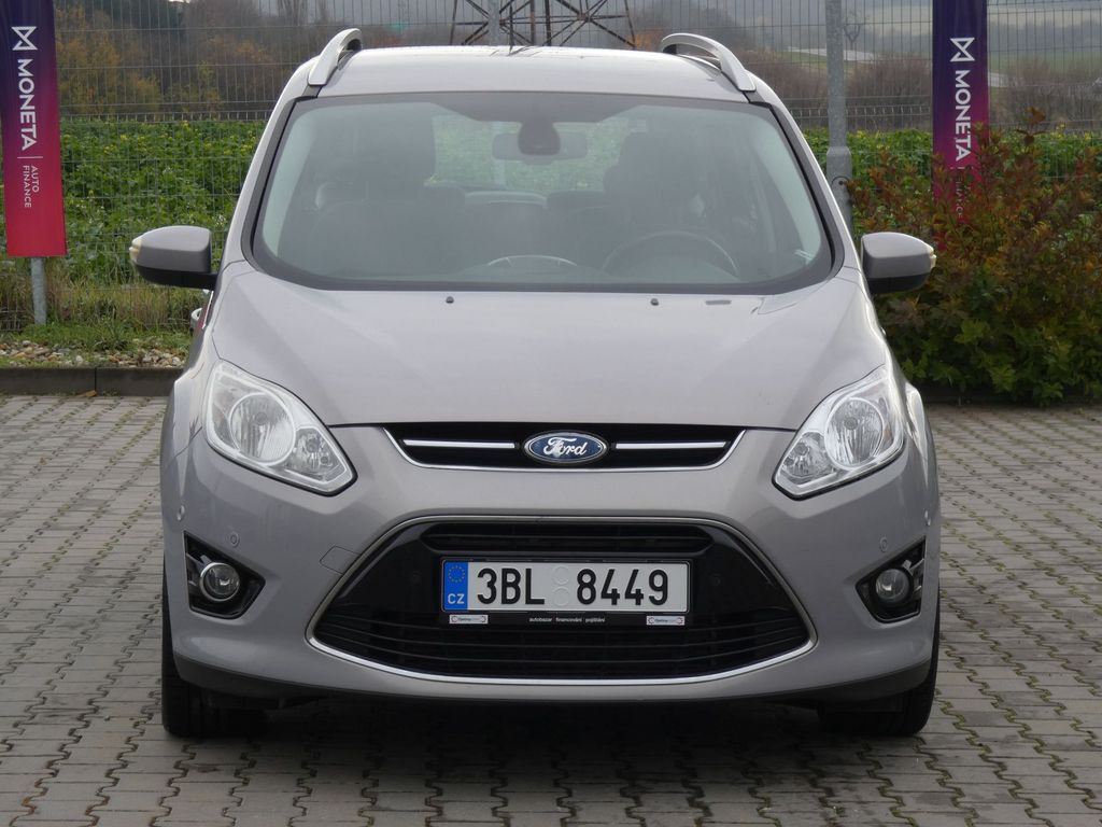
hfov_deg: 19.3
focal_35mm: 102
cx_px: 551
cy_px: 414
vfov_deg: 14.5
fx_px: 3247
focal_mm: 18.3
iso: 80
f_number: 5.6
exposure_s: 1/125
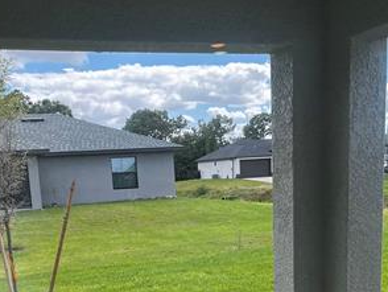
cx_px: 199
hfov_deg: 36.1
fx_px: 595
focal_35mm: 53
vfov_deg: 25.8
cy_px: 310
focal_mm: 5.1
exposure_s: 1/583
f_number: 1.6
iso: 50
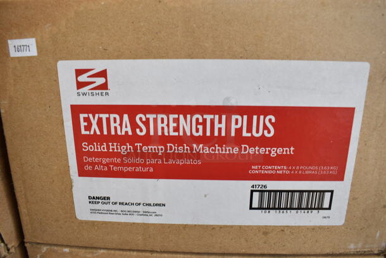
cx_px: 193
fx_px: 290
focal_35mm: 27
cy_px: 129
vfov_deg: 48.0
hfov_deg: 67.3
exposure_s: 1/60
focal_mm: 18
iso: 640
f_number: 5.6
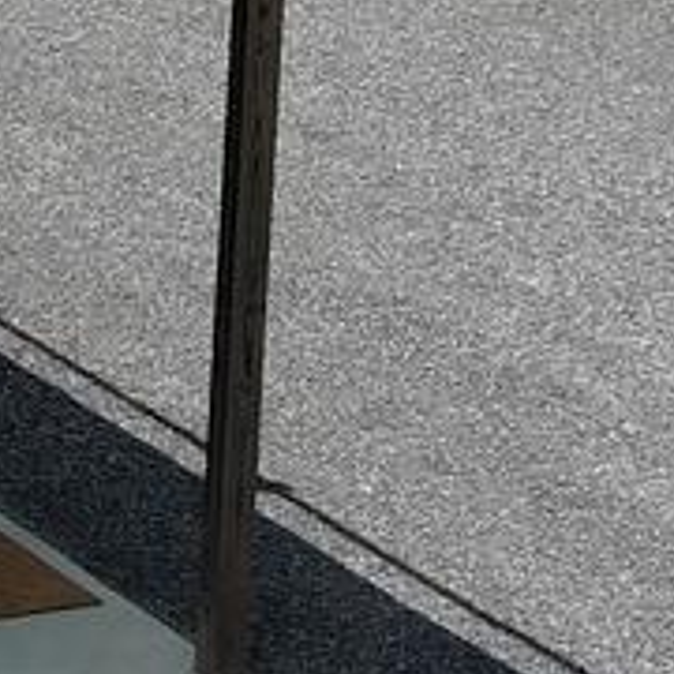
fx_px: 6168
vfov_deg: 6.2
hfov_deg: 6.1
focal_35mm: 280
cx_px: -749
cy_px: -110
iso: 100
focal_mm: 10.57
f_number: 2.8
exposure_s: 1/875
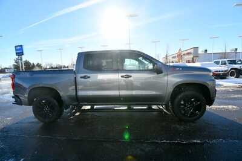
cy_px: 80
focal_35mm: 15
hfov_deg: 100.4
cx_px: 121
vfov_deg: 77.4
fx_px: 101
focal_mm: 10
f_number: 8
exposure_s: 1/250
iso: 125
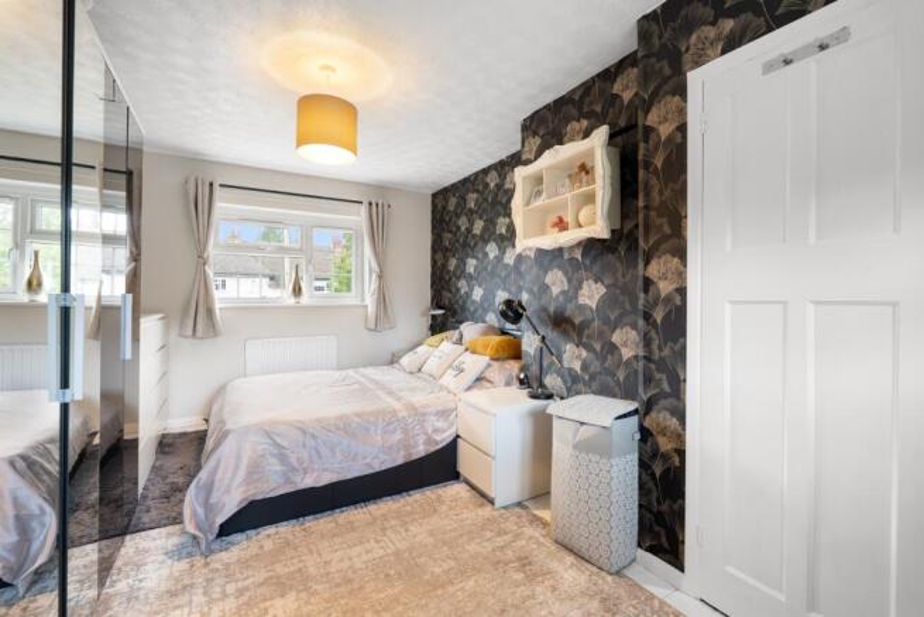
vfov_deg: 72.1
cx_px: 462
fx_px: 424
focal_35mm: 16
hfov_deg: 95.0
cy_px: 308
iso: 320
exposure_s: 2.5
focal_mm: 16.5
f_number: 8
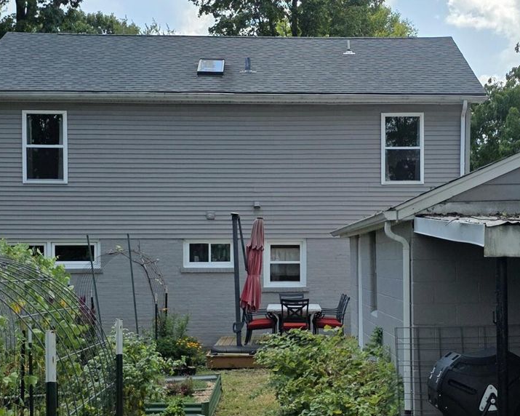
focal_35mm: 67
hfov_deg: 28.3
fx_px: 1031
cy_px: 267
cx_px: 305
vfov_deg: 22.7
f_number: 1.7
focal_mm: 6.3
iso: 80
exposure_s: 1/10000
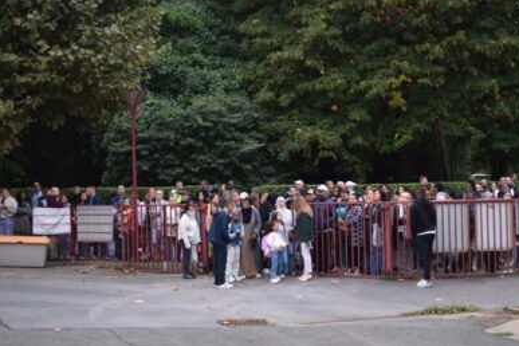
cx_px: 267
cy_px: 168
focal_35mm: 62
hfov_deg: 32.4
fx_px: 894
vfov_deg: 21.9
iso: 400
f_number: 5.3
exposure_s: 1/80
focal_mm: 40
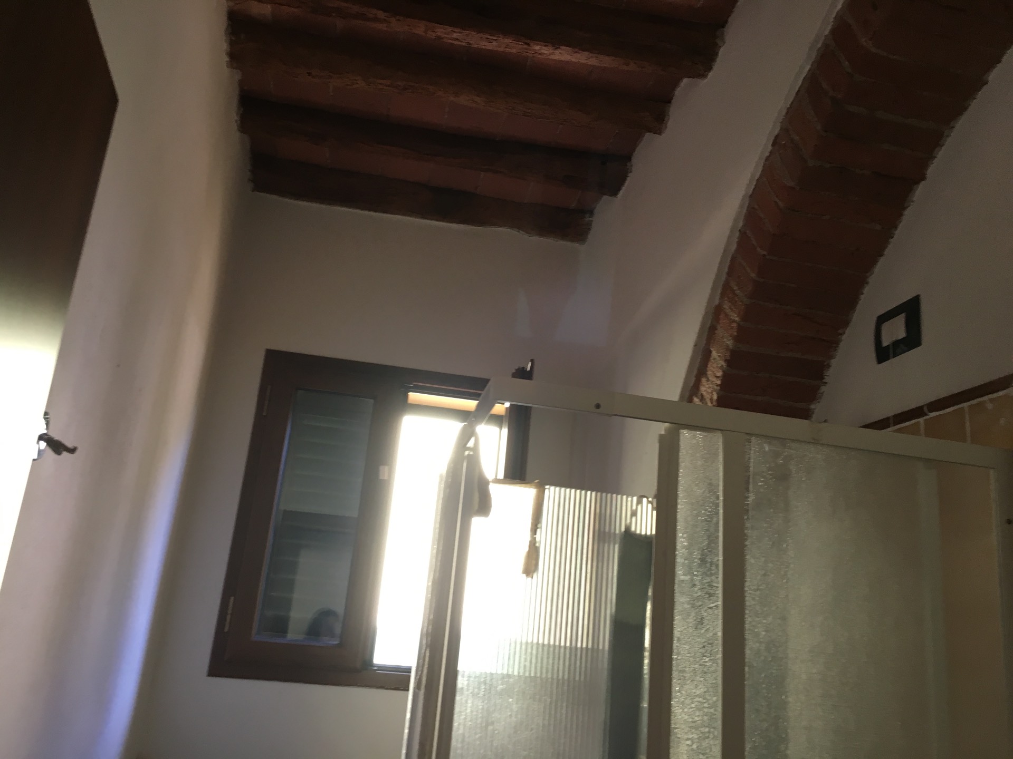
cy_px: 380
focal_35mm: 29
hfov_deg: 61.7
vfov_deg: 48.2
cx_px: 506
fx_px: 849
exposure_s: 1/33
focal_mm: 4.15
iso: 64
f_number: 2.2
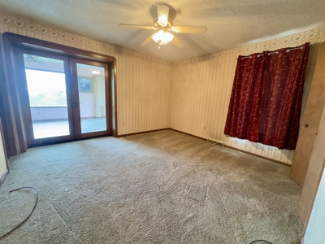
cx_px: 162
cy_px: 122
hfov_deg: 102.1
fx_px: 131
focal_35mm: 14
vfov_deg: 85.7
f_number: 2.2
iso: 800
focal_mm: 2.22
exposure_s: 1/60
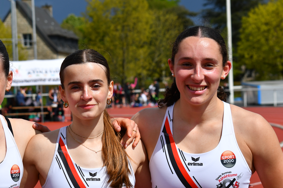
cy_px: 126
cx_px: 86
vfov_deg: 10.3
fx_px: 1046
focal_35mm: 133
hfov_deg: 15.4
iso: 250
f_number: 8
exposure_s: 1/2000
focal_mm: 62
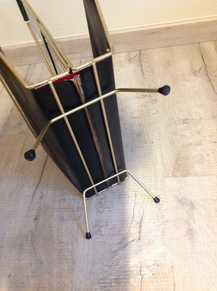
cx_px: 108
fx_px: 293
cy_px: 146
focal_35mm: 35
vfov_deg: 52.7
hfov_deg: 40.6
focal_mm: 4.28
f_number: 2.4
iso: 500
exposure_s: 1/15
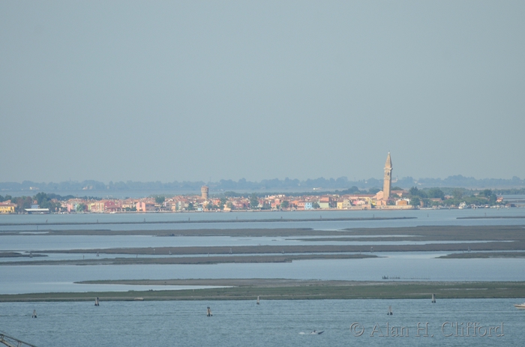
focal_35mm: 600
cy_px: 174
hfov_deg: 3.4
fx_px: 8728
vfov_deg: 2.3
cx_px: 262
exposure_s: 1/640
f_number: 5.6
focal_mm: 400
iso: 160
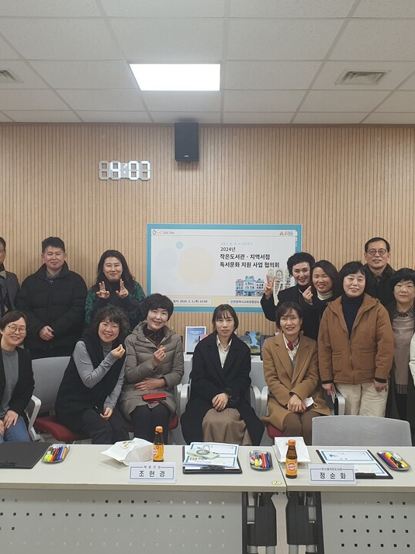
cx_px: 209
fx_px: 559
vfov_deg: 52.6
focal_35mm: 35
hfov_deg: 40.7
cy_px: 276
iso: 160
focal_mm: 4.3
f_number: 2.4
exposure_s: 1/120
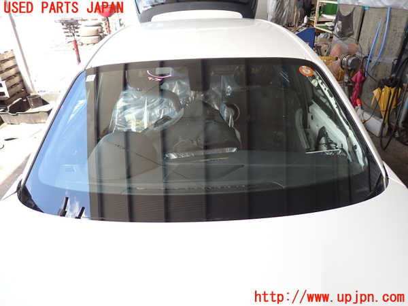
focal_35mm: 25
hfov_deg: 69.4
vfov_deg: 54.9
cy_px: 153
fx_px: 295
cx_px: 204
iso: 100
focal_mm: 4.5
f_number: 2
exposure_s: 1/200
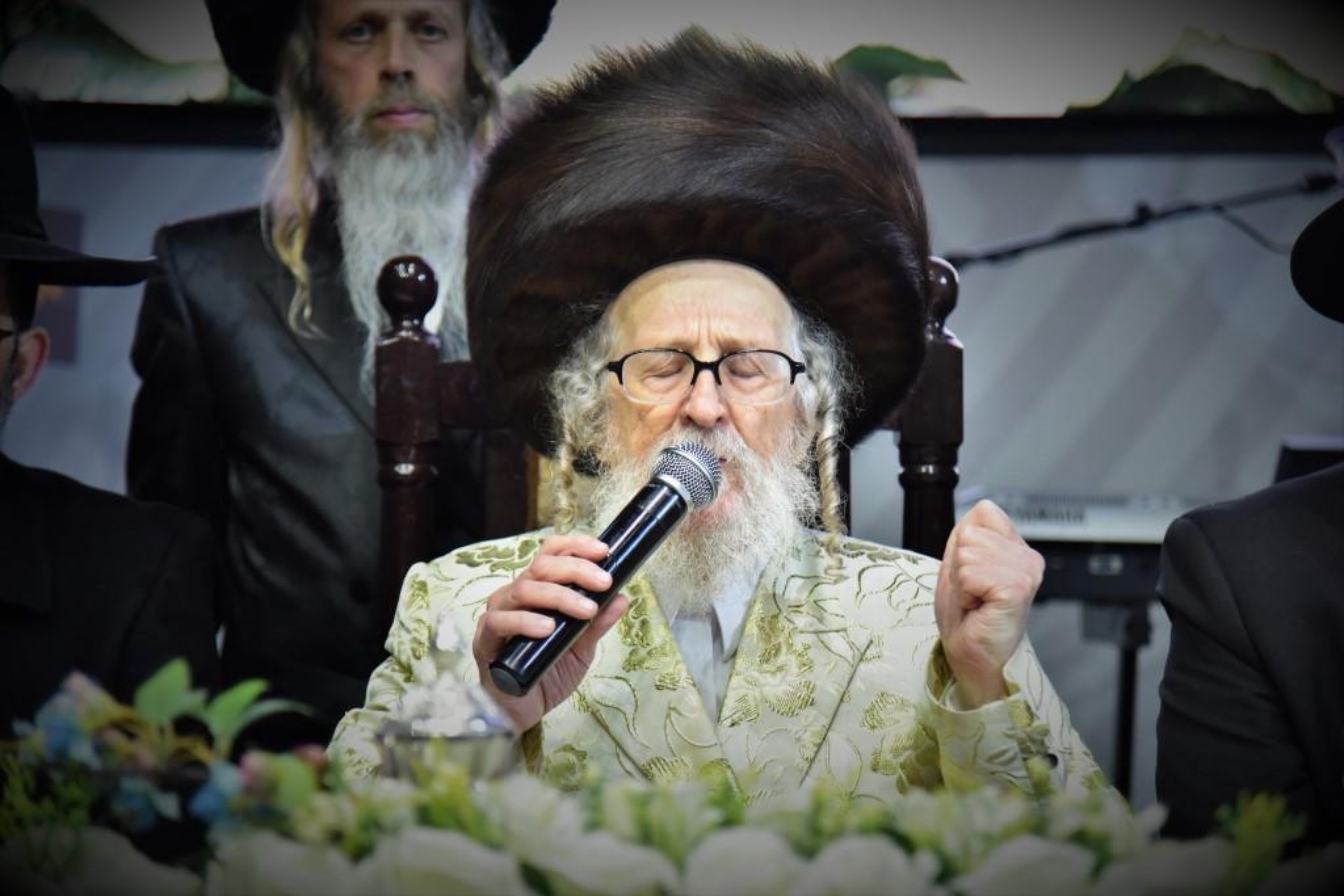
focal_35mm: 100
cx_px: 672
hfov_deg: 20.4
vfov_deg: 13.7
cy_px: 448
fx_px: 3734
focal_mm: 100
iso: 1600
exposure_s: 1/320
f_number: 4
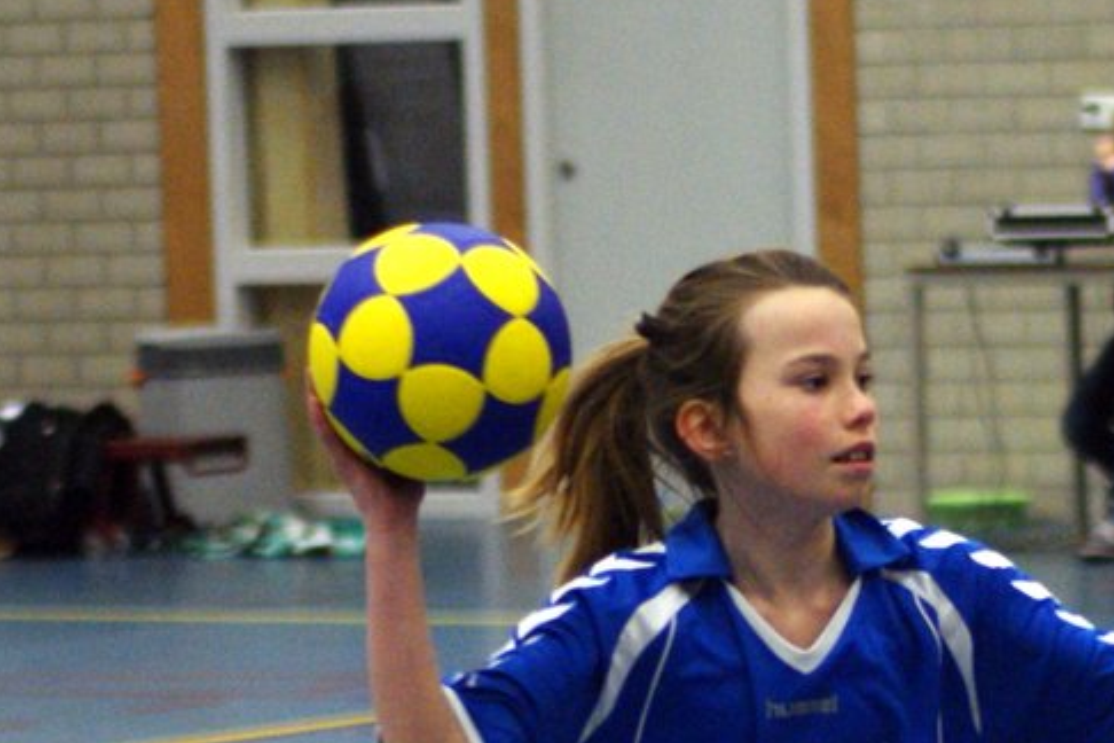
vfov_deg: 5.3
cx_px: 1142
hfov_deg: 7.9
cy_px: 853
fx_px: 8014
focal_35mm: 259
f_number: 2.8
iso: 800
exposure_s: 1/160
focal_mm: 70
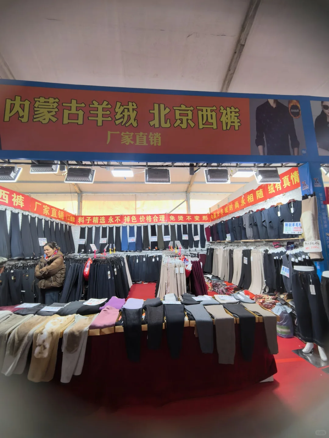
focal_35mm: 13
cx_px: 164
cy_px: 219
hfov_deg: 89.9
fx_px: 165
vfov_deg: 106.2
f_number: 2.2
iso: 50
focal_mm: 1.95
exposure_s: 1/100
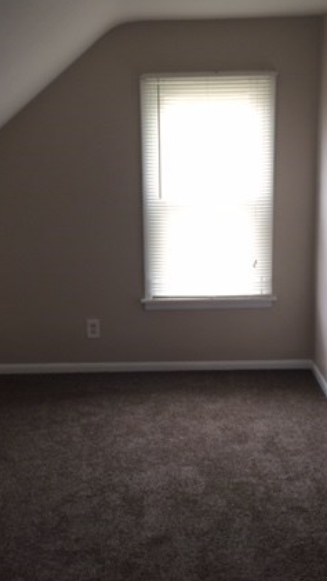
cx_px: 149
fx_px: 739
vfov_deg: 42.8
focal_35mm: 48
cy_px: 316
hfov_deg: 24.9
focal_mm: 4.15
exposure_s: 1/30
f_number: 2.2
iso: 64
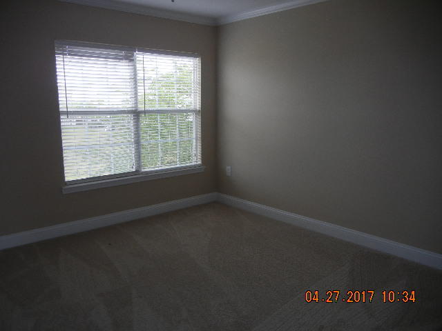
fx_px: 383
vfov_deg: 46.8
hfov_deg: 60.0
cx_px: 221
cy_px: 166
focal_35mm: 30
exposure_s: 1/70.5
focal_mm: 5.4
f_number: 3.5
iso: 160
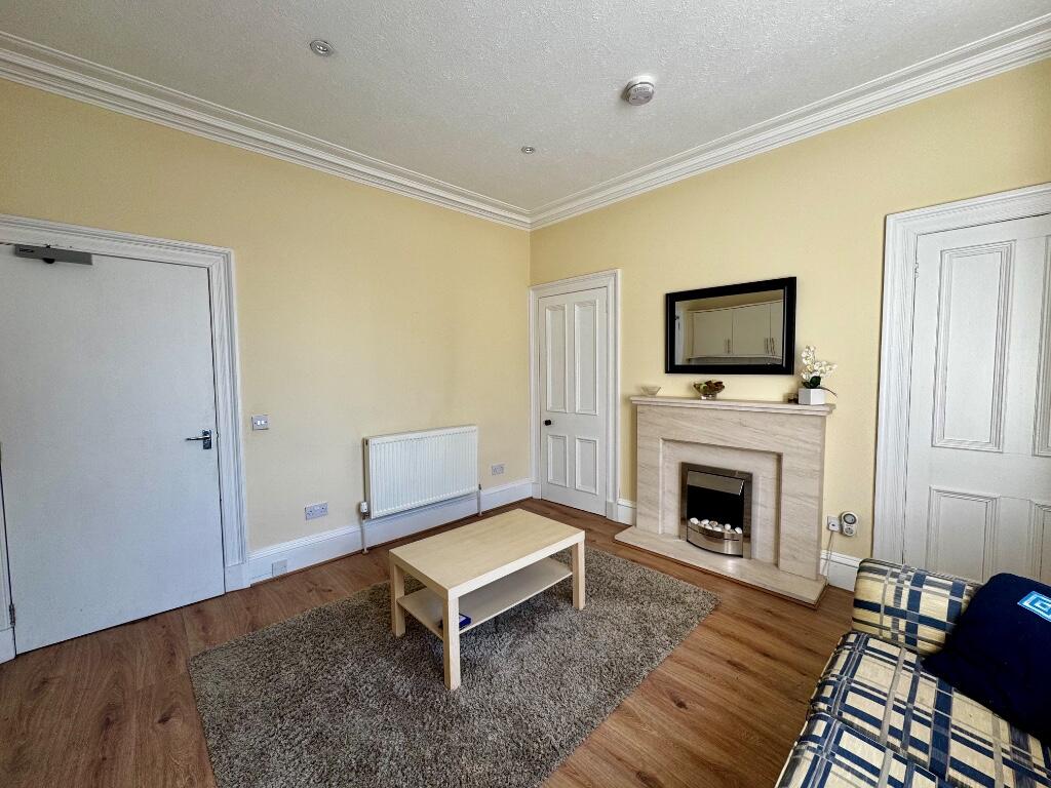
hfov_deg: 102.1
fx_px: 425
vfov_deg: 85.7
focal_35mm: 14
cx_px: 526
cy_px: 394
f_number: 2.2
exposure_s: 1/99
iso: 64
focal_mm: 2.22
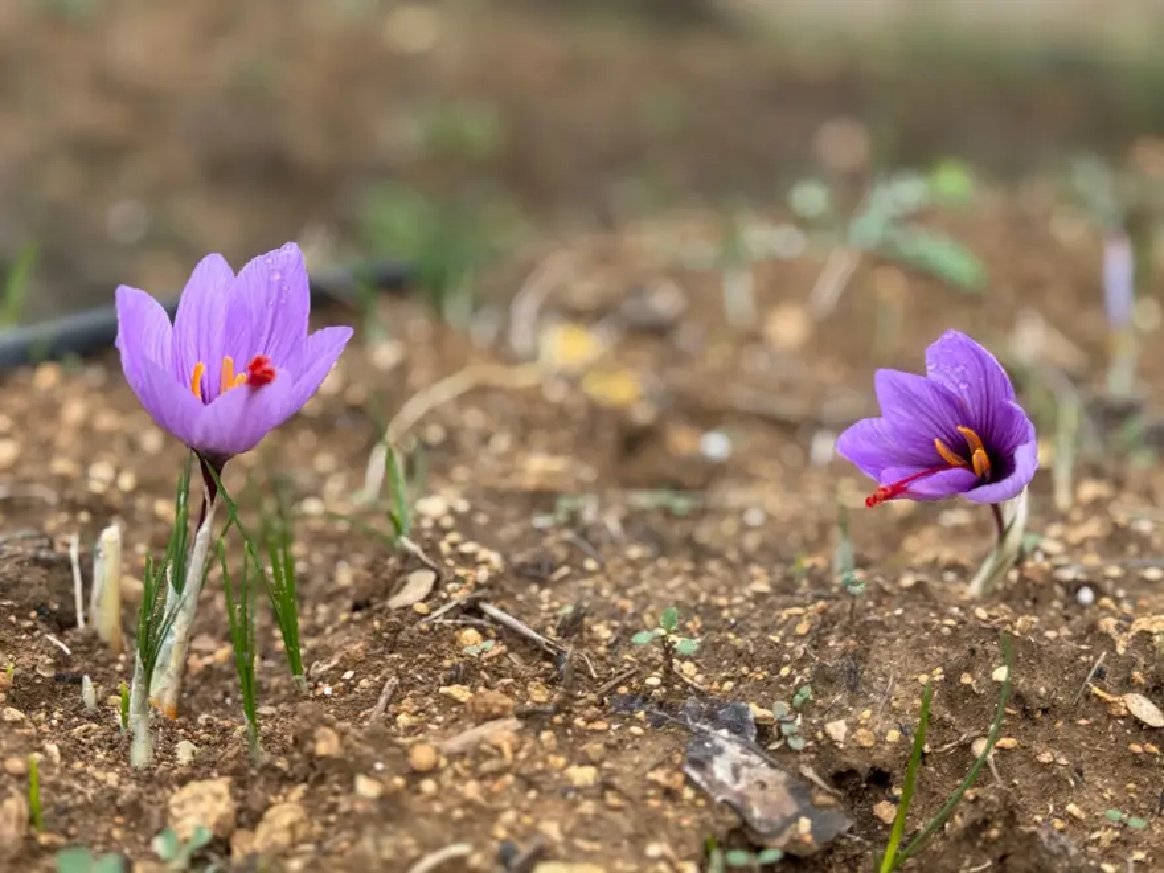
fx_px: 1614
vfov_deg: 30.3
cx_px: 582
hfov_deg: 39.7
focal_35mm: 48
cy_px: 436
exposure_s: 1/756
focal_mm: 6.76
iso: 64
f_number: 1.78
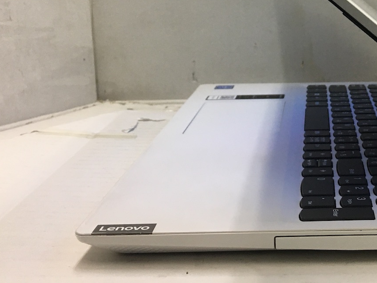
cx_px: 329
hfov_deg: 30.5
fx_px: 664
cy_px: -12
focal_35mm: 61
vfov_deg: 22.9
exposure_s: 1/30
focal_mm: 4.15
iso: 40
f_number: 2.2
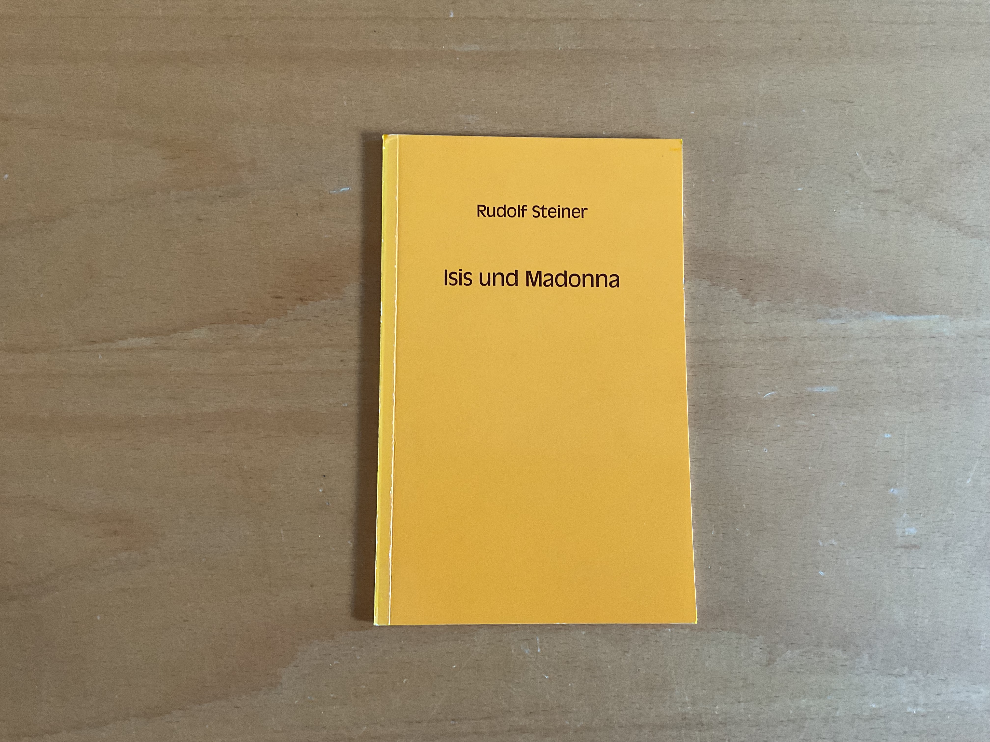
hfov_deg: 61.7
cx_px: 495
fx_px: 829
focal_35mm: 29
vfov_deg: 48.2
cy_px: 371
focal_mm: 3
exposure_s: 1/50
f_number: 1.8
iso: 125
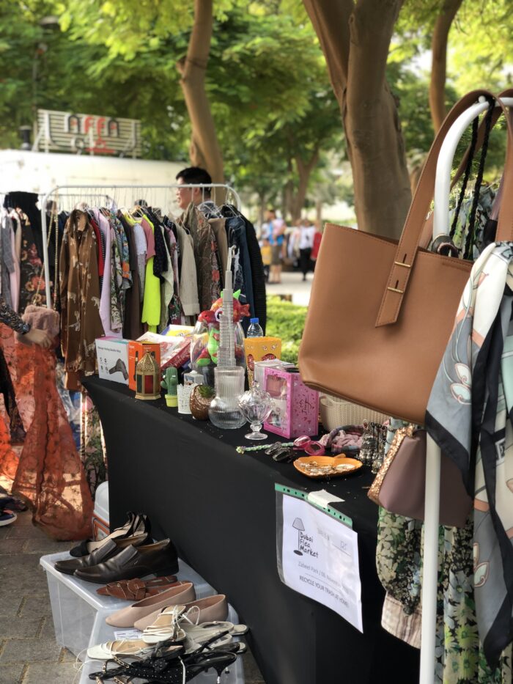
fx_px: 1027
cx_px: 256
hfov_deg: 28.0
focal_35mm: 52
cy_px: 342
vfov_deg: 36.8
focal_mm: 6
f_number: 2.4
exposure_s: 1/120
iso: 25
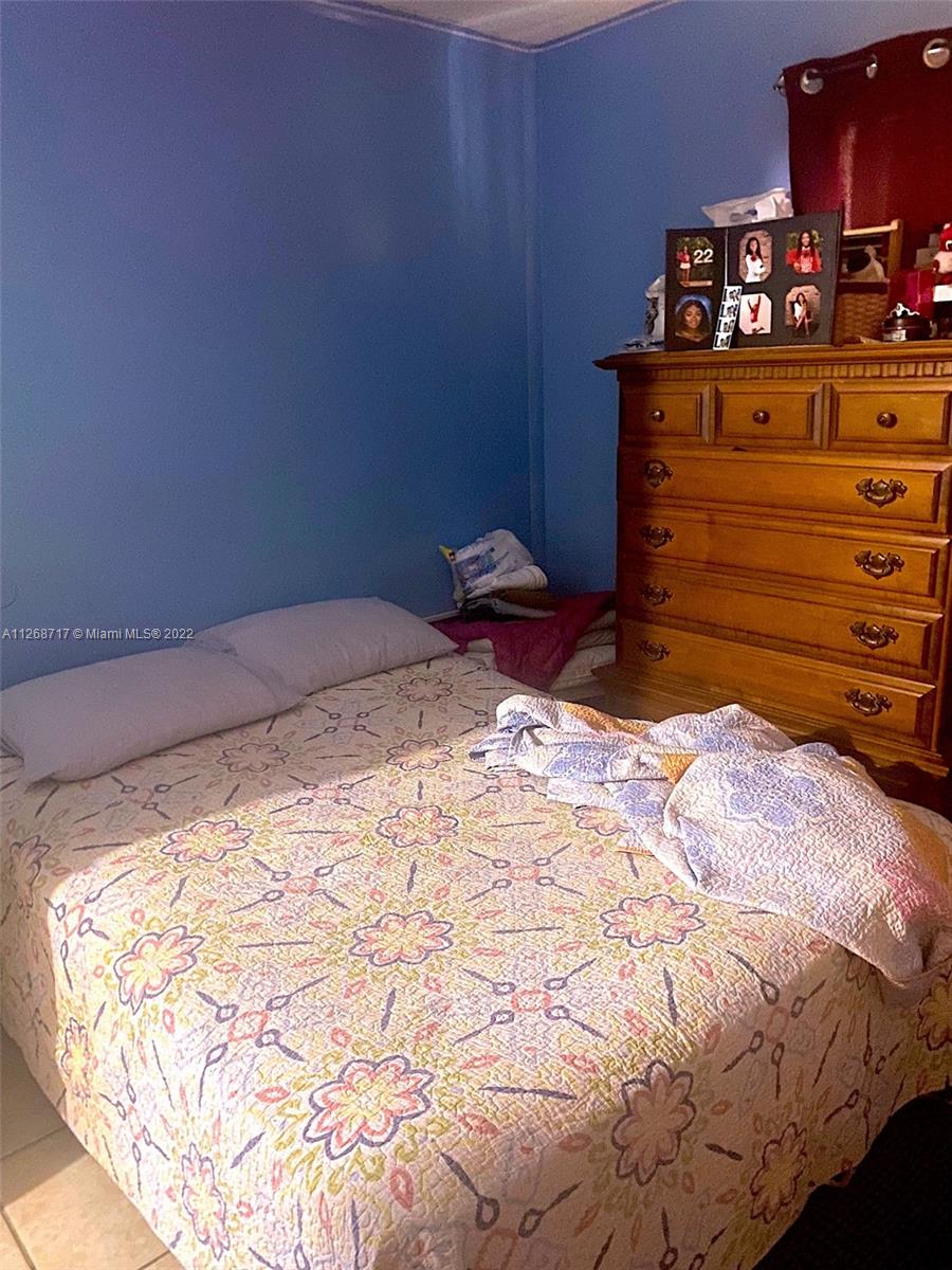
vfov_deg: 67.3
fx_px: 953
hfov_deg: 53.1
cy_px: 635
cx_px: 476
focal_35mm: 26
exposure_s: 1/12
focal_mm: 4.25
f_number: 1.8
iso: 500
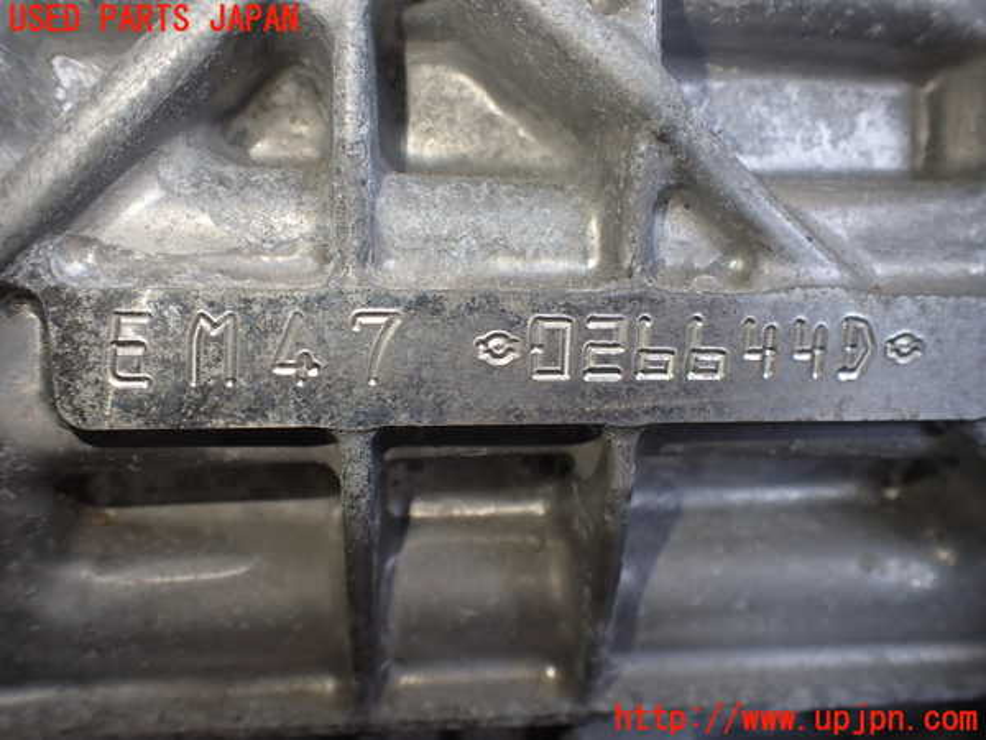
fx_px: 855
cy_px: 370
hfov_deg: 60.0
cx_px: 493
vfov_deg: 46.8
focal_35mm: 30
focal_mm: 5.4
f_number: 2.3
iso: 125
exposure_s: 1/125
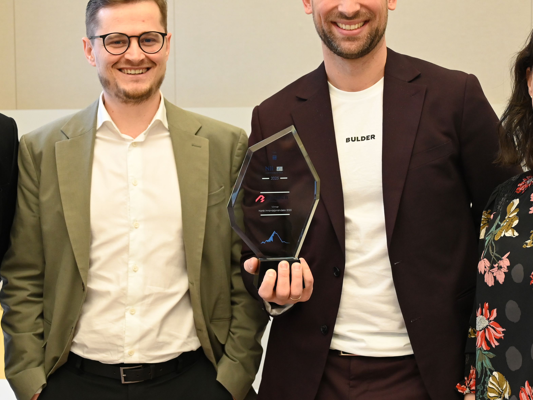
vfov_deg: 19.9
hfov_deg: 26.3
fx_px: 1139
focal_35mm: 74
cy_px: 198
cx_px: 209
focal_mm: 40
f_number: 4
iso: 2200
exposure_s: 1/125
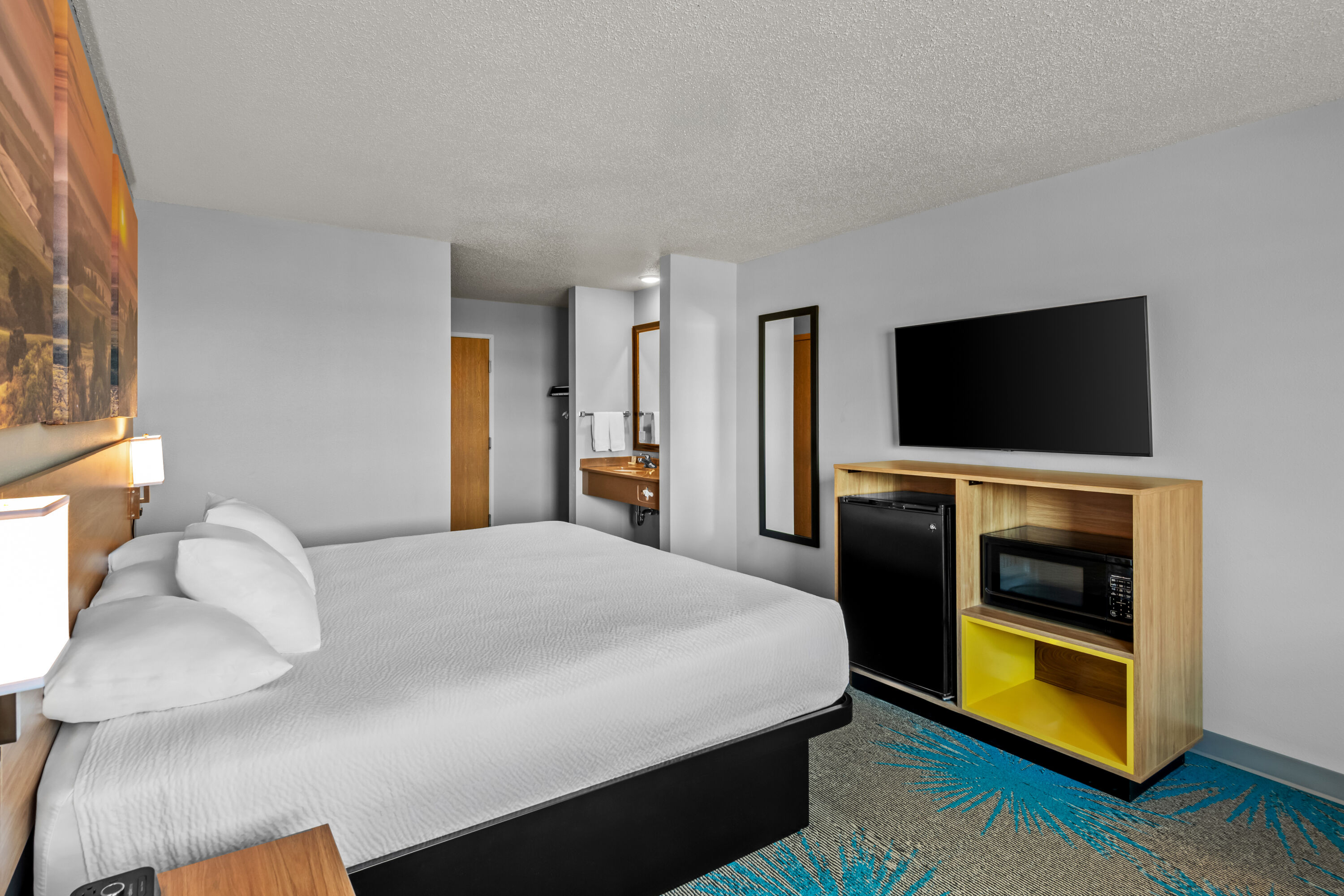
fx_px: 597
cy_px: 448
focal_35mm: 16
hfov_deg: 96.7
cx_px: 672
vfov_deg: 73.8
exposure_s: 1/1.67
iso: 160
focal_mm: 16
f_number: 9
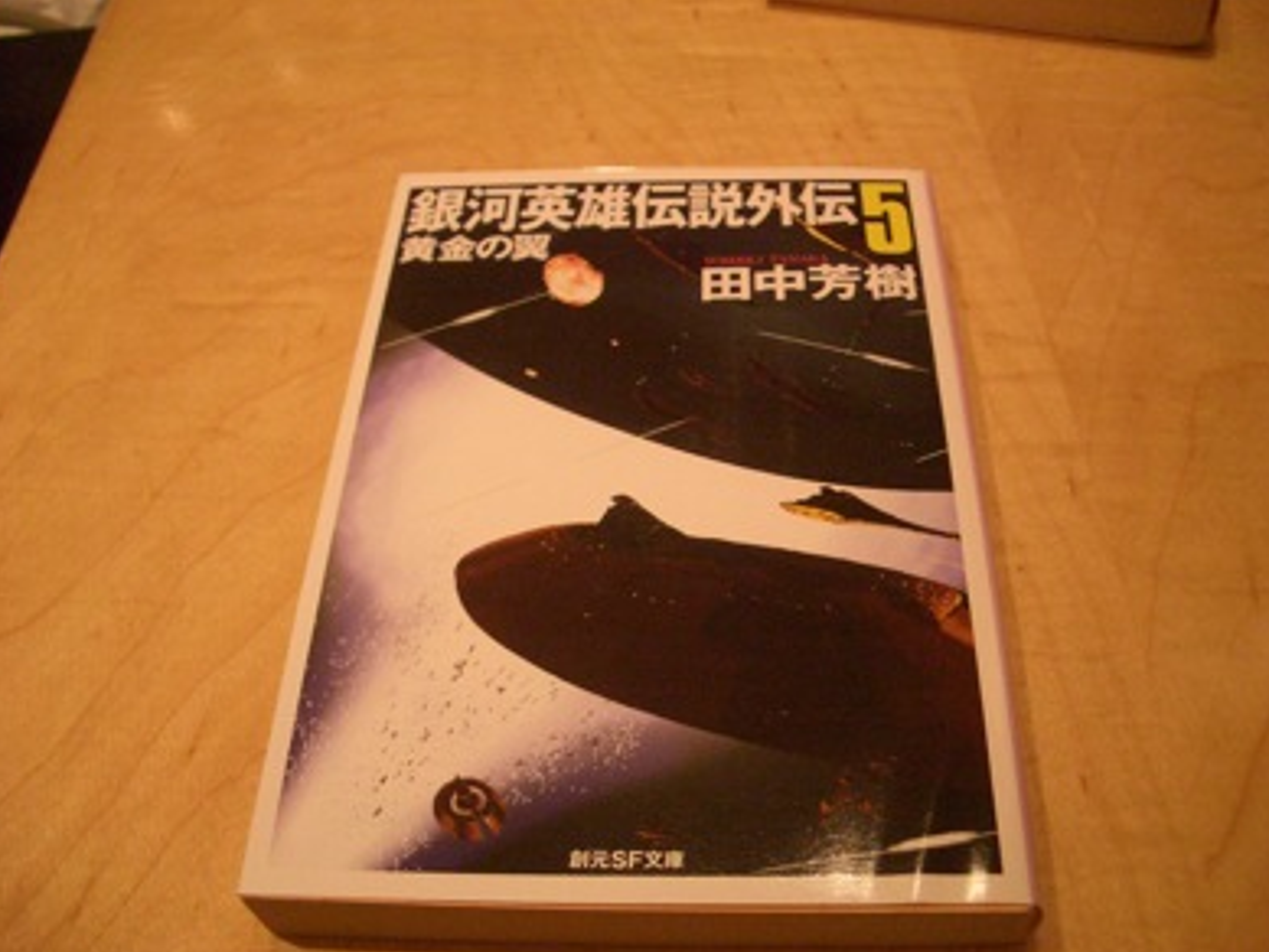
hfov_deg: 51.3
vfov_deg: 39.7
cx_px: 636
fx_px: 1320
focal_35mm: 36
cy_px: 486
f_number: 2.6
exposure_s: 1/80
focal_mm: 5.8
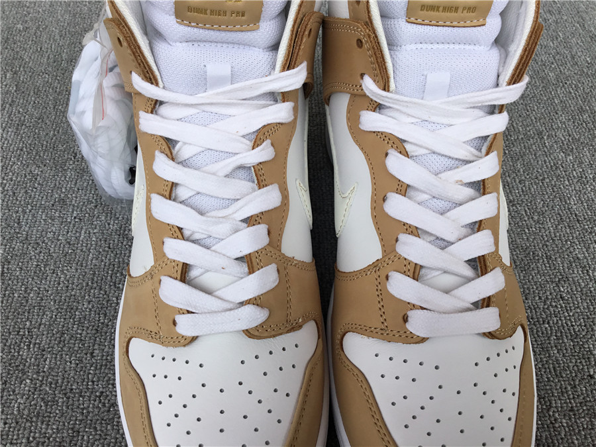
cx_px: 298
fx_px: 534
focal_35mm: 31
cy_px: 224
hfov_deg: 58.4
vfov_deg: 45.4
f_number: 2.4
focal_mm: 3.3
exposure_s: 1/708
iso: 25
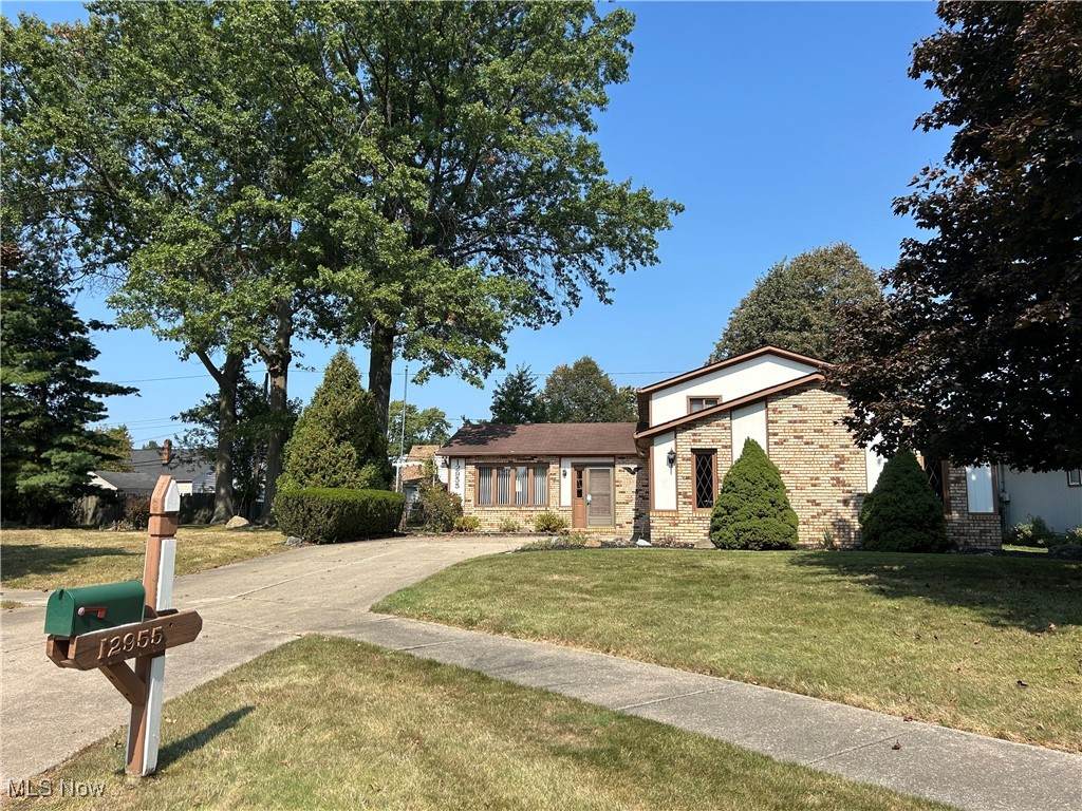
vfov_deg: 53.1
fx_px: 813
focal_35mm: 26
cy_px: 406
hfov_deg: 67.3
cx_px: 541
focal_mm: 5.7
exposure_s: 1/3356
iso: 50
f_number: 1.5
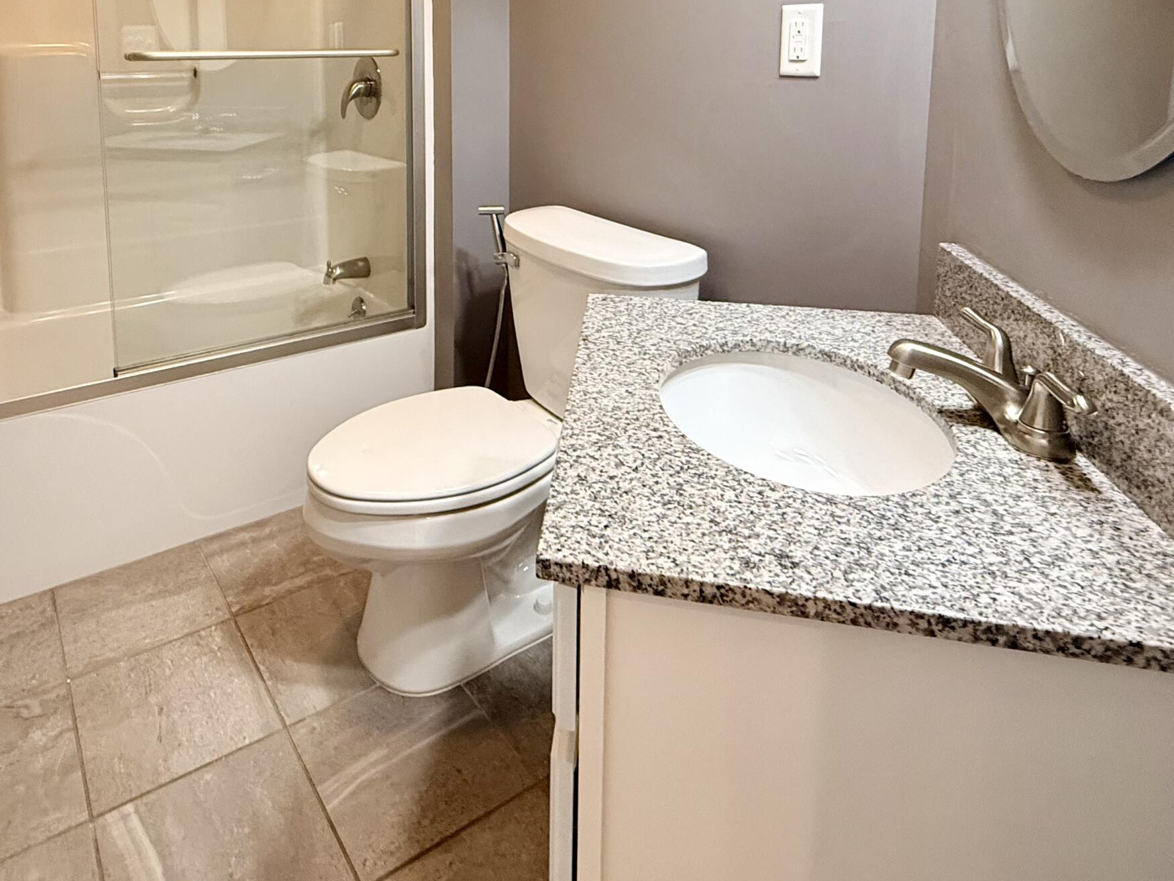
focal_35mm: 24
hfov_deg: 70.6
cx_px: 453
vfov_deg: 52.1
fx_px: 814
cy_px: 142
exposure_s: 1/120
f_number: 2.2
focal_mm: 2.22
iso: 320
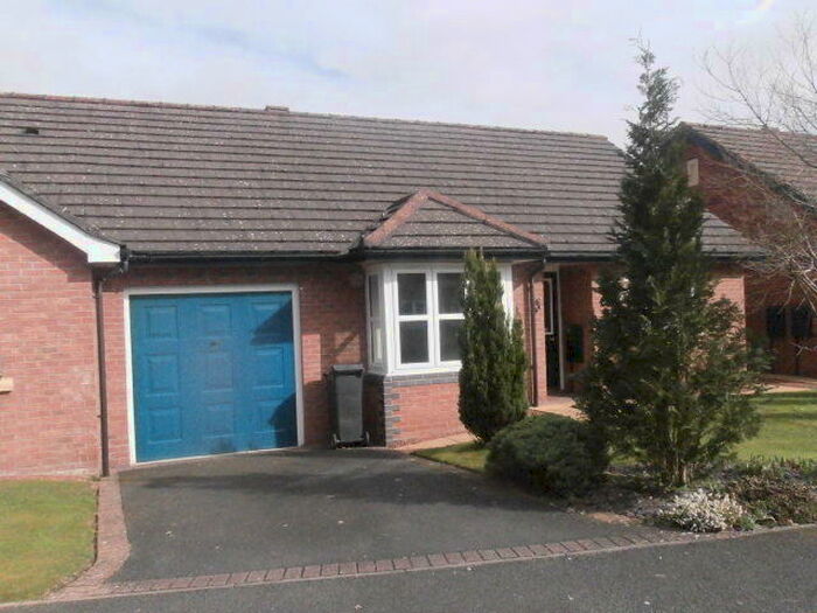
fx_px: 708
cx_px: 408
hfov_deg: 60.0
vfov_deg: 46.8
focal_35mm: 30
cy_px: 306
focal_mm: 5.36
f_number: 8.9
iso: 800
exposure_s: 1/1250
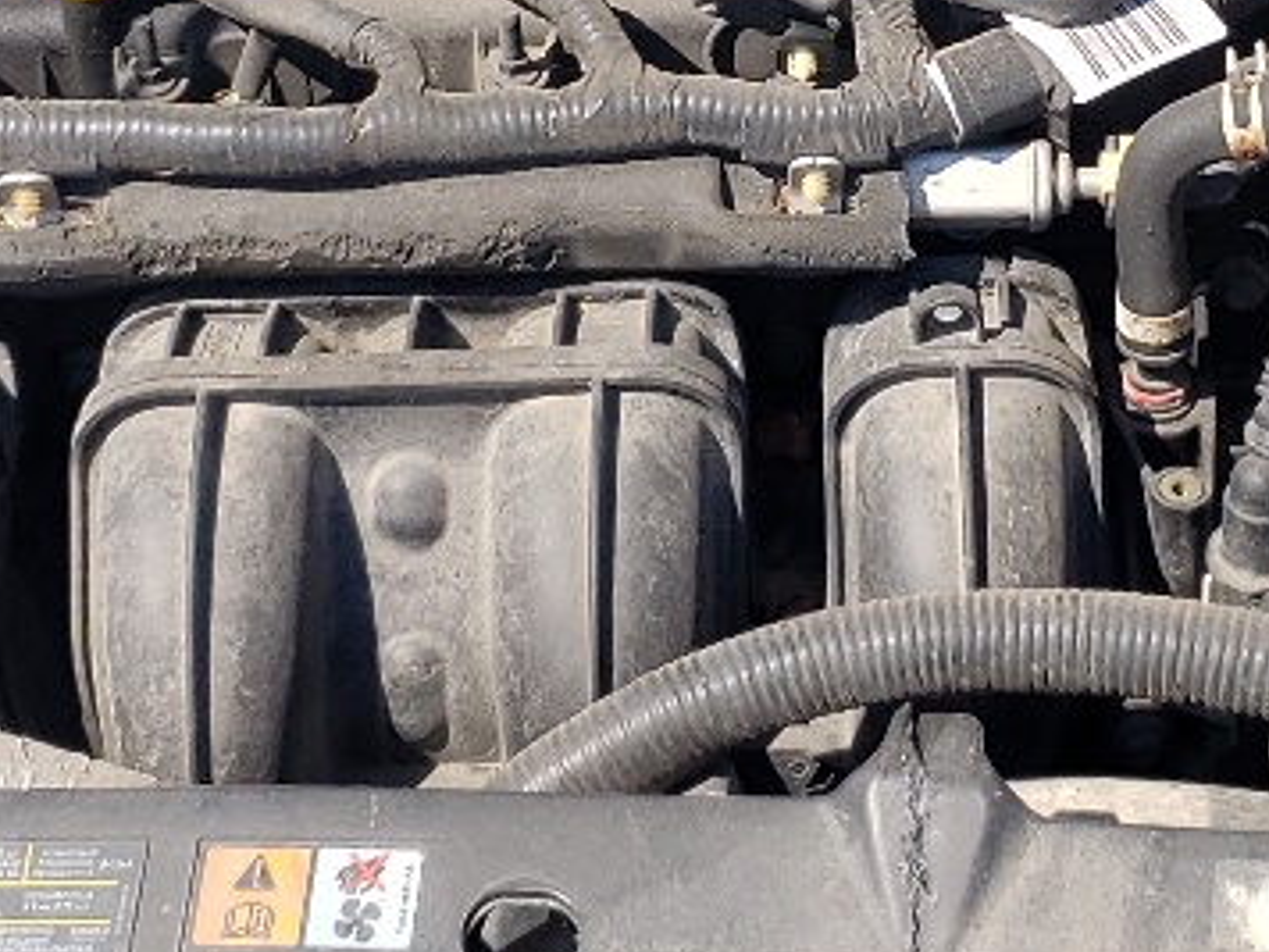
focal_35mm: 117
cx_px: 1023
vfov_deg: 12.6
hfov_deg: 16.7
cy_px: 118
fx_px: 4289
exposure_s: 1/2500
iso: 50
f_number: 1.5
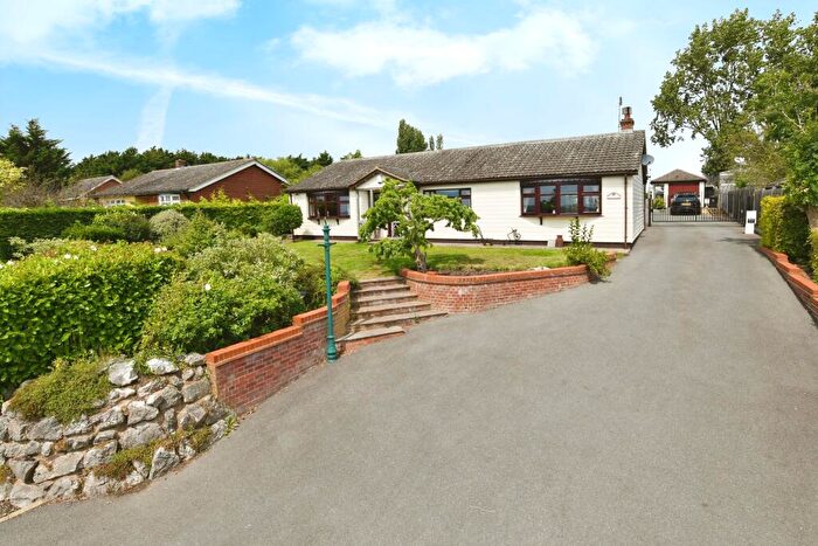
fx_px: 341
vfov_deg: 77.4
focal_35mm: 15
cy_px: 273
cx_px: 409
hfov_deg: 100.4
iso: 400
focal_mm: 15
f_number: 10
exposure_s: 1/1000
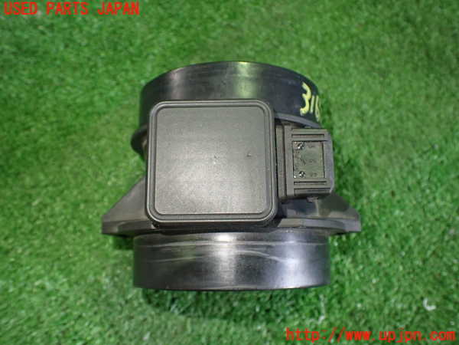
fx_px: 398
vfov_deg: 46.8
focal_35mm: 30
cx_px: 230
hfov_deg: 60.0
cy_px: 172
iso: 800
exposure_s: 1/100
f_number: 2.3
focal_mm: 5.4
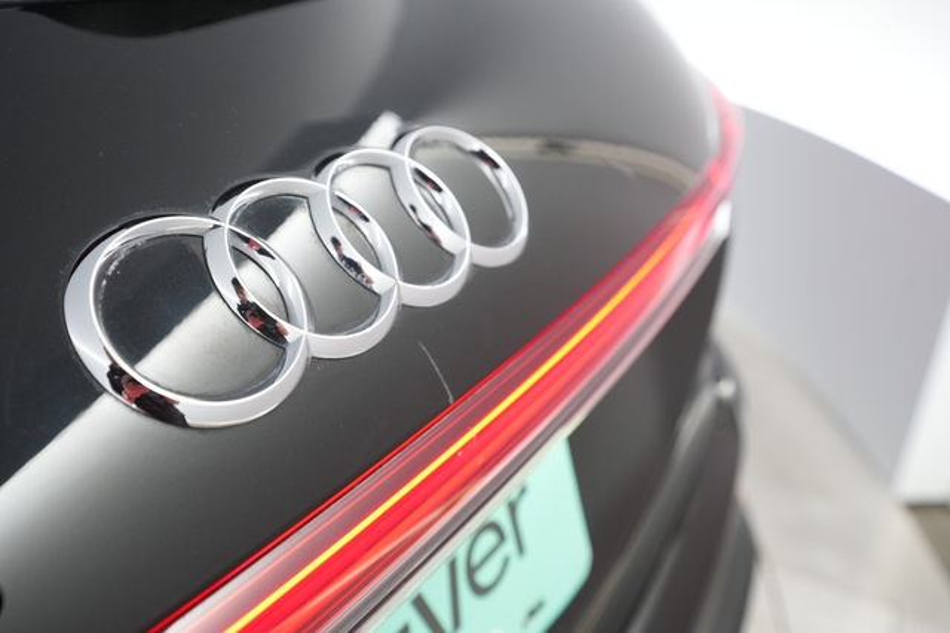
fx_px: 738
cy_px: 316
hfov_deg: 65.5
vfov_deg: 46.4
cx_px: 475
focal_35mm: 28
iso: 2500
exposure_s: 1/100
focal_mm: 28
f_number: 4.5
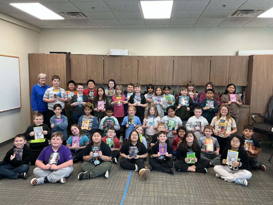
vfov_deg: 48.2
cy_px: 102
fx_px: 229
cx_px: 136
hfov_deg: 61.7
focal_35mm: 29
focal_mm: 3
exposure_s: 1/60
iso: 100
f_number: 1.8
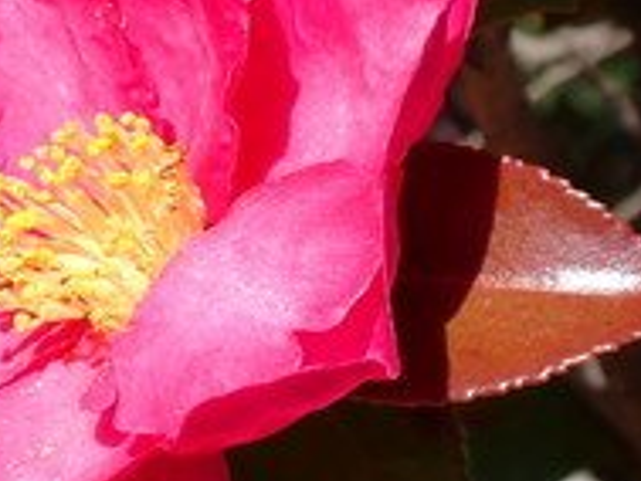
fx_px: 4410
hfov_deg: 8.3
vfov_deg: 6.3
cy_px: 240
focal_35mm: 238
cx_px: 61
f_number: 6.3
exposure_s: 1/250
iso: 100
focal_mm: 18
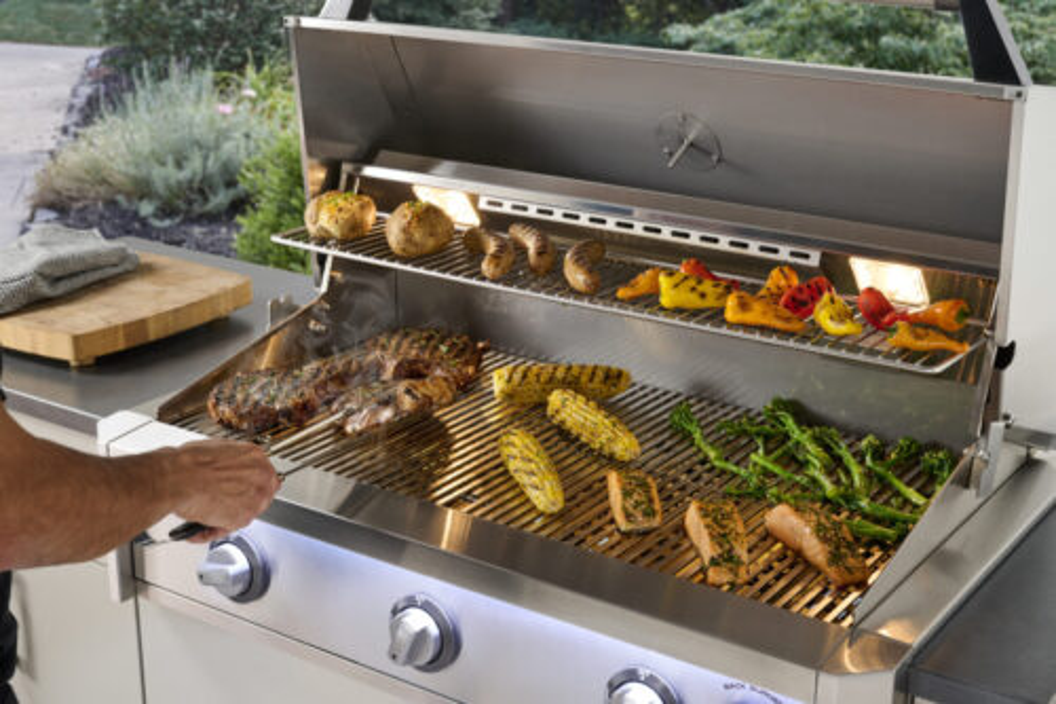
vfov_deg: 25.5
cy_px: 352
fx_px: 1554
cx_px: 528
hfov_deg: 37.5
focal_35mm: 53
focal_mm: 53
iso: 250
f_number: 8
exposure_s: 1/20
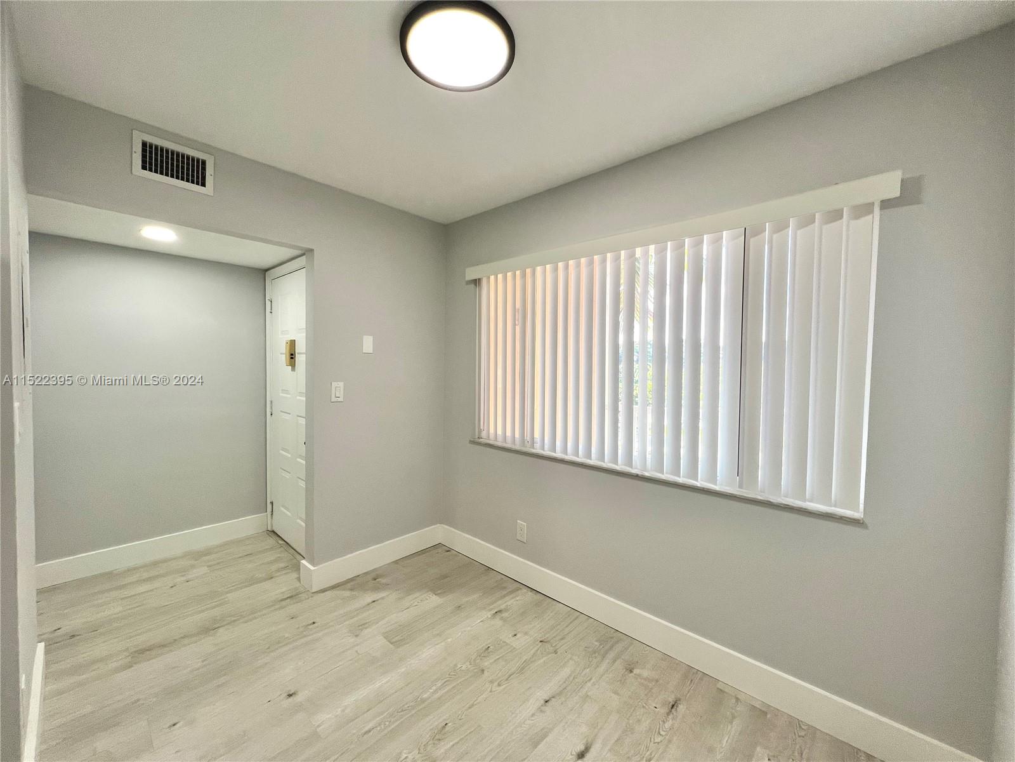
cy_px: 381
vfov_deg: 89.9
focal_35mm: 13
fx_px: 381
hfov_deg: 106.2
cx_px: 508
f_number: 1.8
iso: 64
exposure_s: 1/120
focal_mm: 1.57
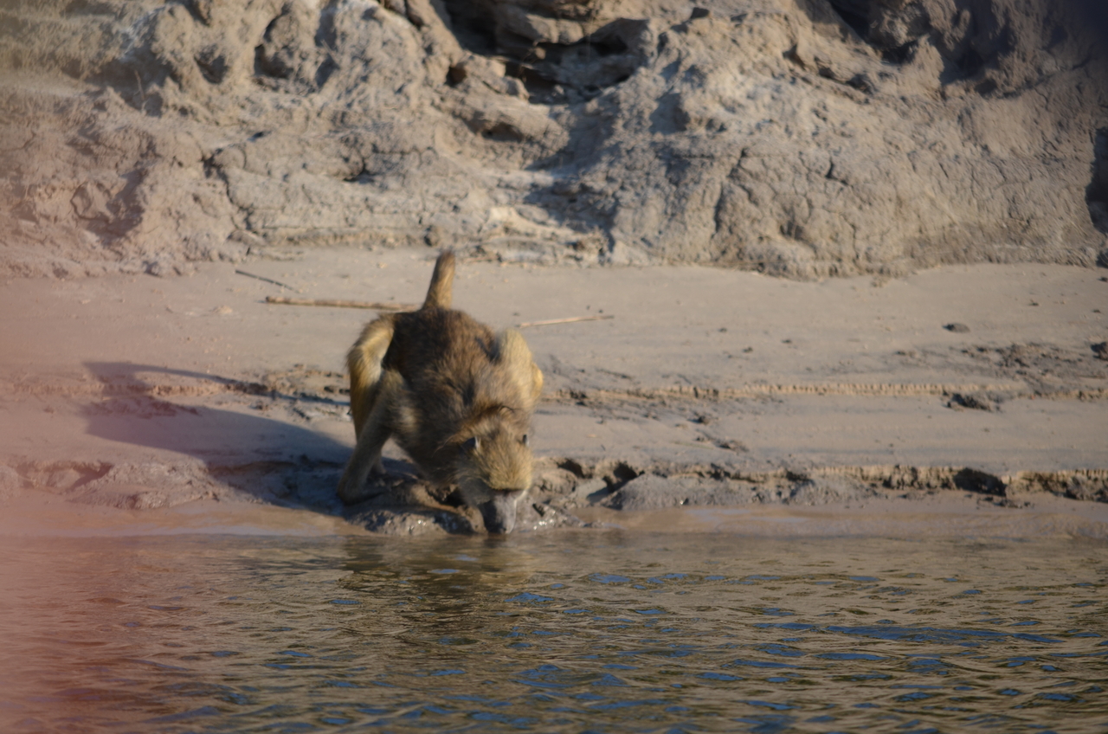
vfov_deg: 3.0
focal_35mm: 450
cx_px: 554
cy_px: 367
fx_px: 13822
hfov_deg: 4.6
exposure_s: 1/500
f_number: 5.6
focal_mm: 300
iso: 200
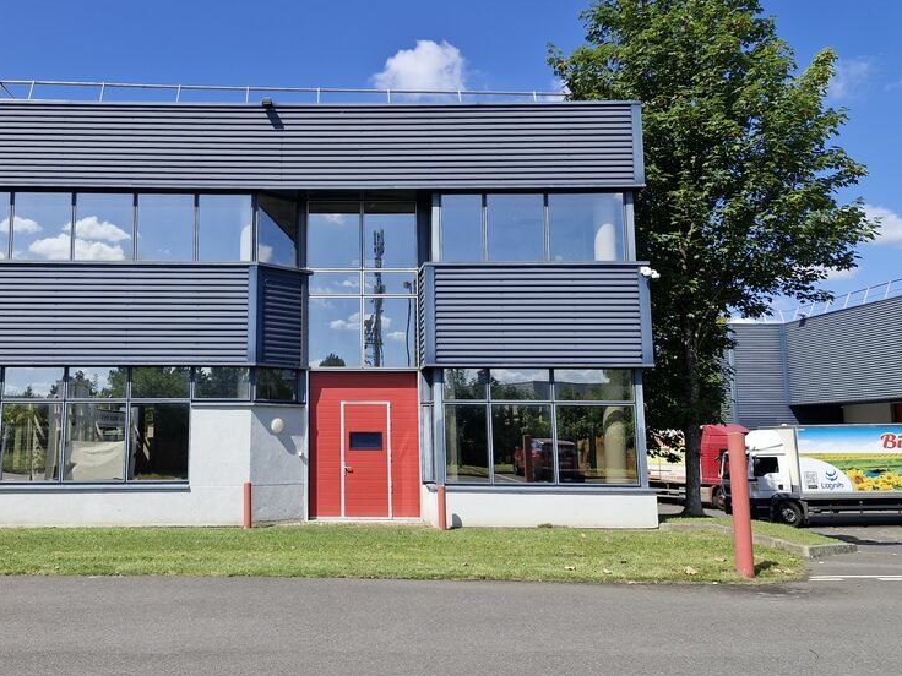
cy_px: 339
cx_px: 319
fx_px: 782
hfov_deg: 58.9
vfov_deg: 46.8
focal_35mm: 30
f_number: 1.8
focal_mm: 5.54
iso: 50
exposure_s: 1/1368
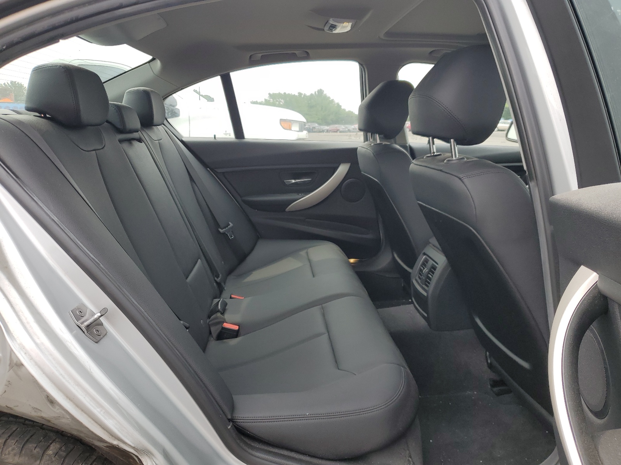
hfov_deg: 67.3
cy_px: 232
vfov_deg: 53.1
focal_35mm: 26
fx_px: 466
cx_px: 310
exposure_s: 1/769
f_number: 1.5
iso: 50
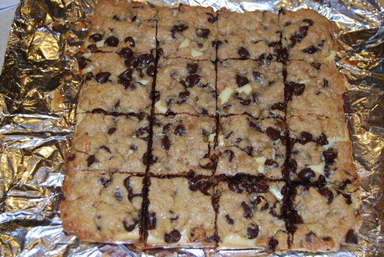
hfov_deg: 31.9
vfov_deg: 21.6
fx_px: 673
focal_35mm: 63
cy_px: 128
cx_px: 192
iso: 200
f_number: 5.3
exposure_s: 1/60
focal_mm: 42
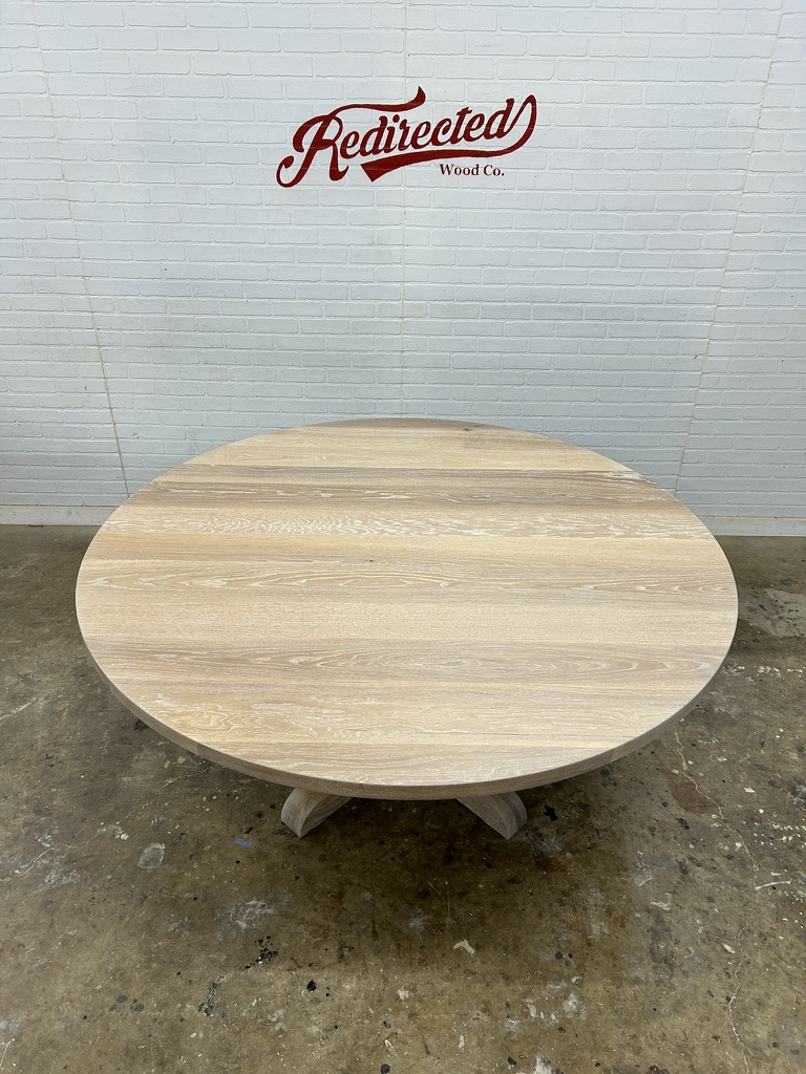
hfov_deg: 53.1
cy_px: 537
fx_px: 807
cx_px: 403
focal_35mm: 26
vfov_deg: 67.3
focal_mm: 5.7
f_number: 1.5
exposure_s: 1/60
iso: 80
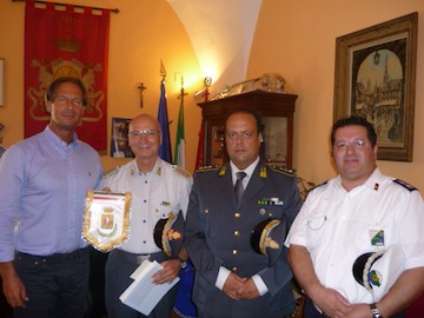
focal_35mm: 33
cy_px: 159
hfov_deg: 55.4
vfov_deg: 42.9
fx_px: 404
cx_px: 212
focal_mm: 5.5
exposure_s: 1/30
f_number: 2.8
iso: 125
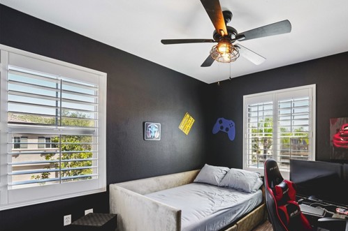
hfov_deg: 87.8
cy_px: 143
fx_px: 174
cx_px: 223
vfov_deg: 66.4
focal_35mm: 18
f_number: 9
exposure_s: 1/30
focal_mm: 14
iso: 400
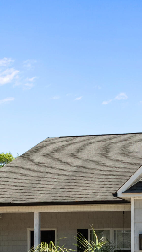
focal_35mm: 76
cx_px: 168
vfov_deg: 26.8
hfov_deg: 15.4
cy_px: 232
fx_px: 509
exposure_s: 1/640
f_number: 2.8
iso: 110
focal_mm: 12.29
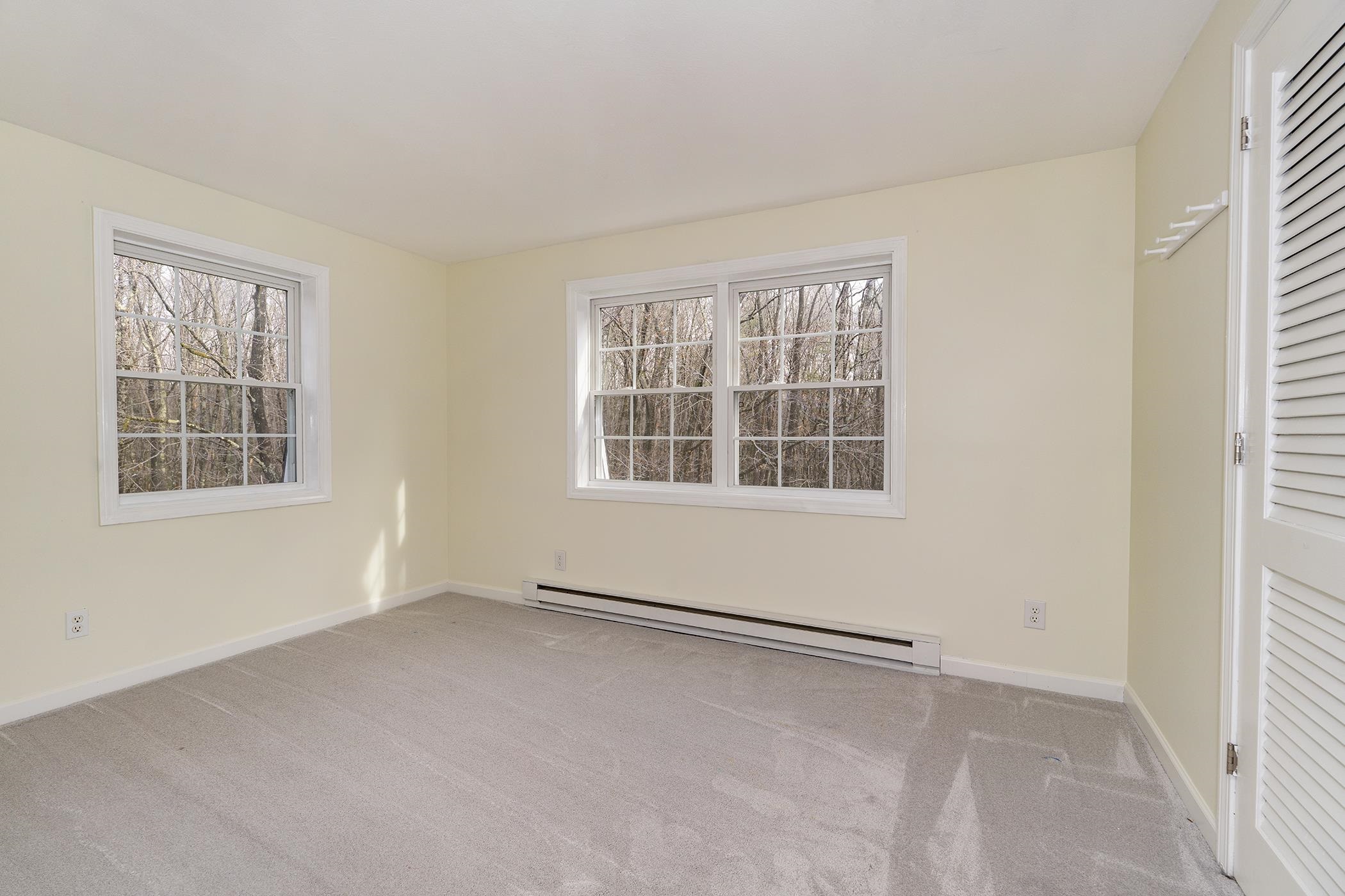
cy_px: 448
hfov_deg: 96.7
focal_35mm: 16
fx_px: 598
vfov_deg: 73.7
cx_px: 672
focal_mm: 16
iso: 320
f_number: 8
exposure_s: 1/80
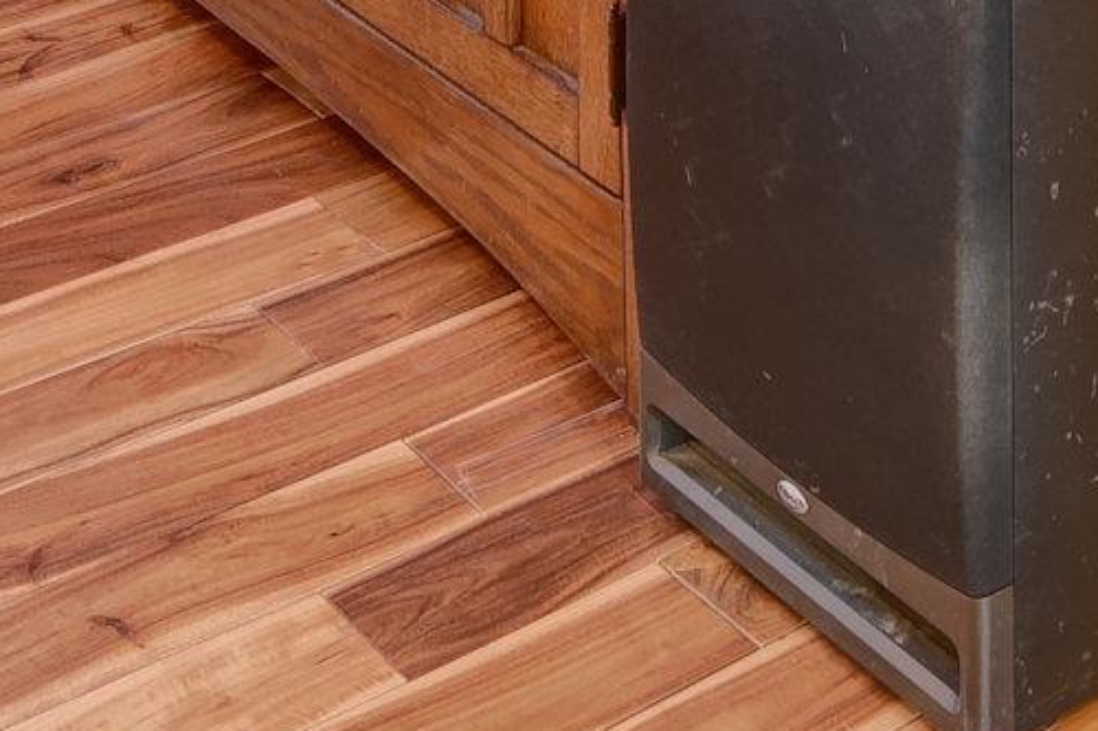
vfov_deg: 10.6
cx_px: 935
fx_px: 2927
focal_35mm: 96
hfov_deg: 20.9
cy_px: -1368
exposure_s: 1/4
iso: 100
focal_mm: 16
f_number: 8
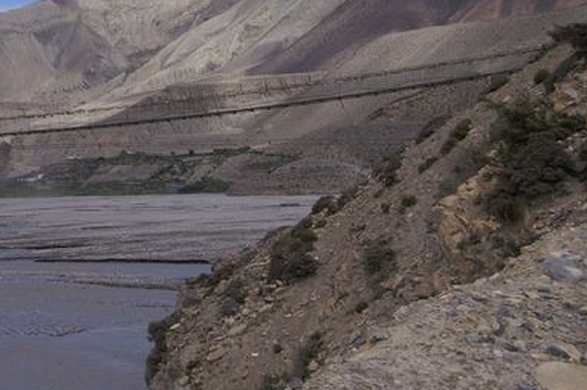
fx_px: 1580
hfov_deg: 20.5
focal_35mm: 97
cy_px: 73
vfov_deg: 14.0
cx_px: 34
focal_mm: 30
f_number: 5
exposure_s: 1/1600
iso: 100
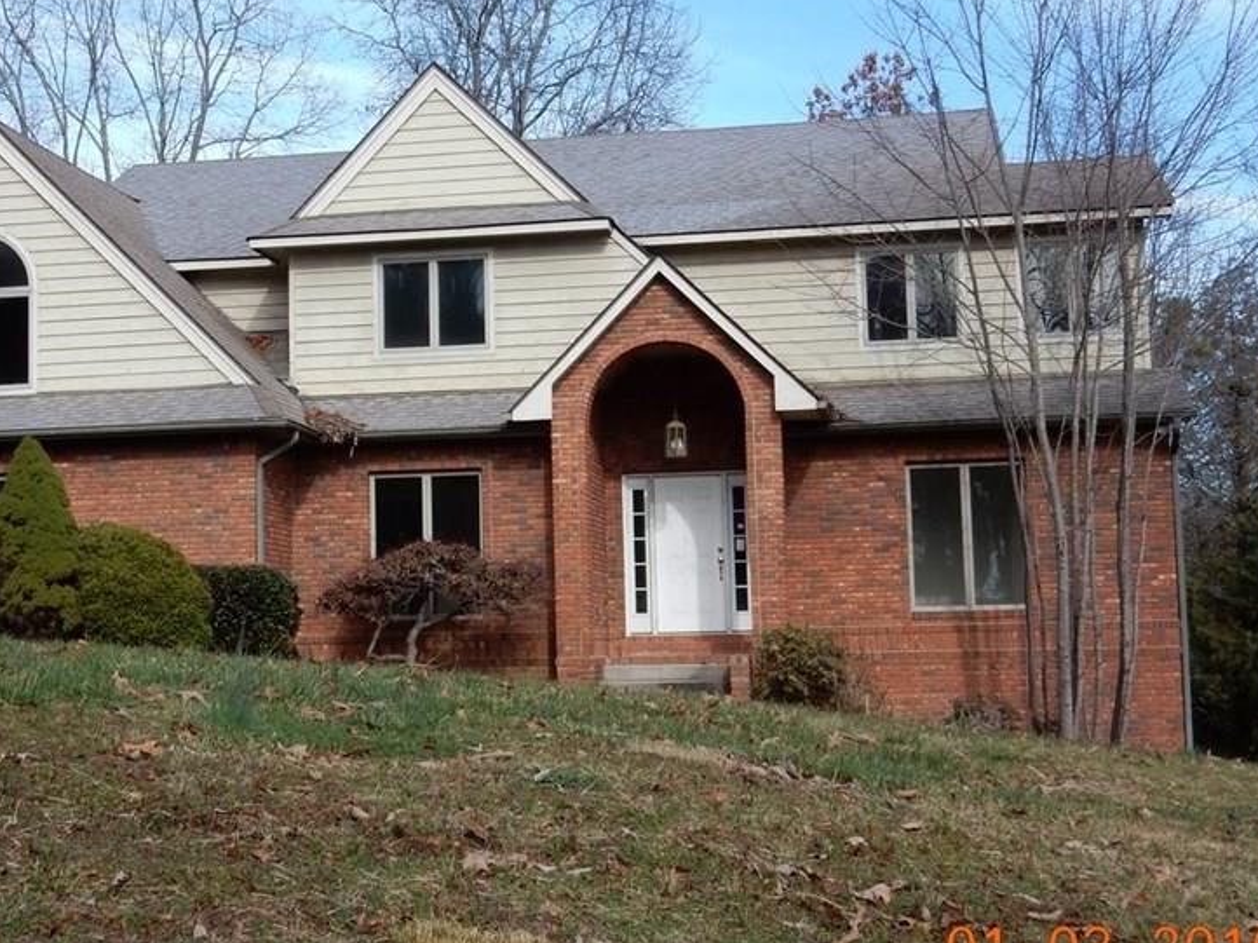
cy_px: 418
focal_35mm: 61
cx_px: 469
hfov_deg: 31.5
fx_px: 2216
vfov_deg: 24.0
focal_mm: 7.6
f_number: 4.2
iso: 125
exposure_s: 1/400
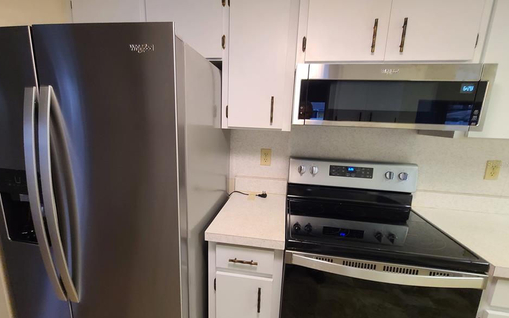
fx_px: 208
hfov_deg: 101.4
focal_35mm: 15
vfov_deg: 74.8
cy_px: 164
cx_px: 243
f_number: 2.2
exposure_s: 1/30
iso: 320
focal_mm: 2.2
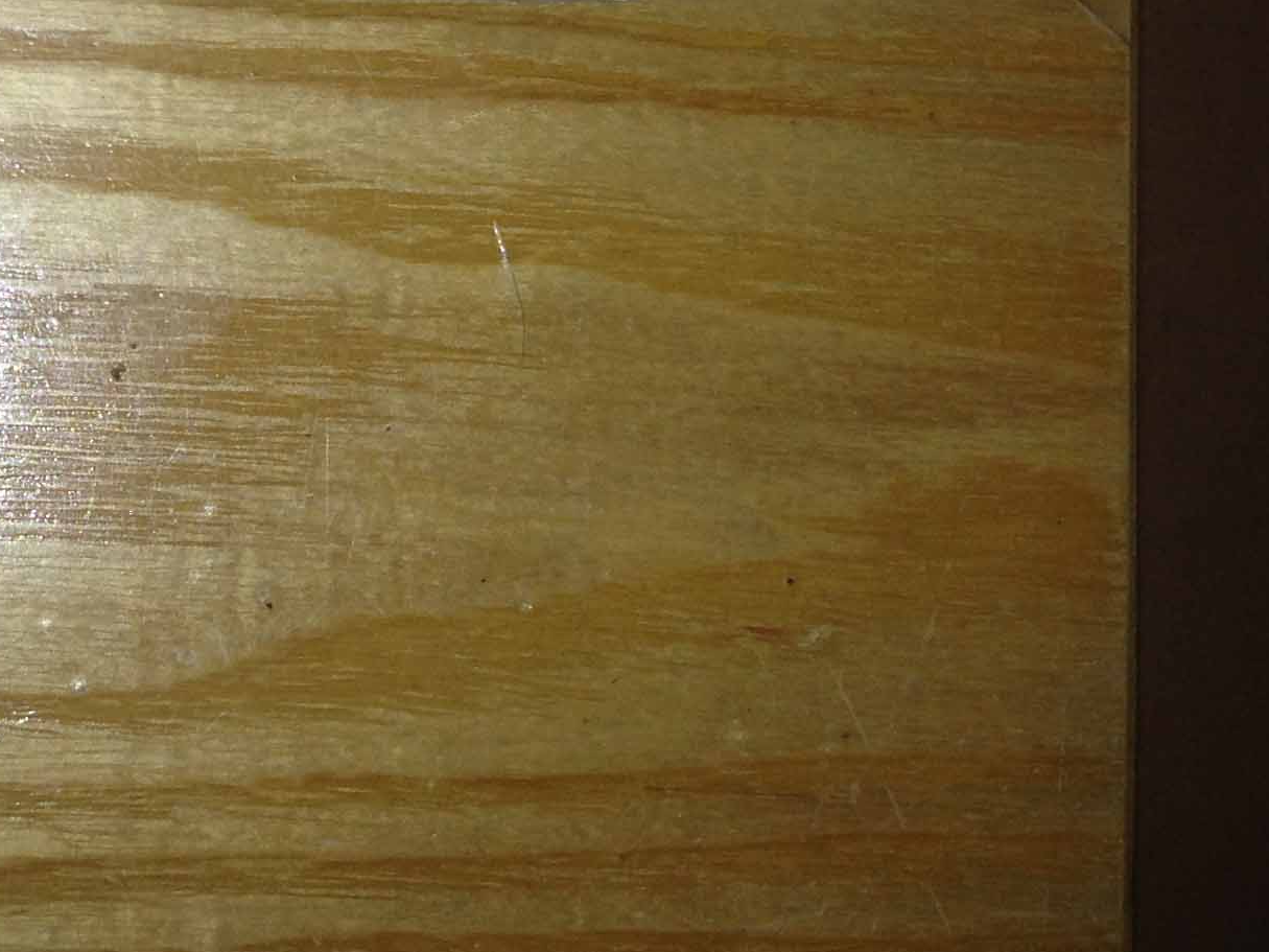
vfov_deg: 15.1
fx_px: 3446
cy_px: -261
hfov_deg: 20.2
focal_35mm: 94
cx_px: -29
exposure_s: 1/66
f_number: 2.4
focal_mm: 4.28
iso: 50
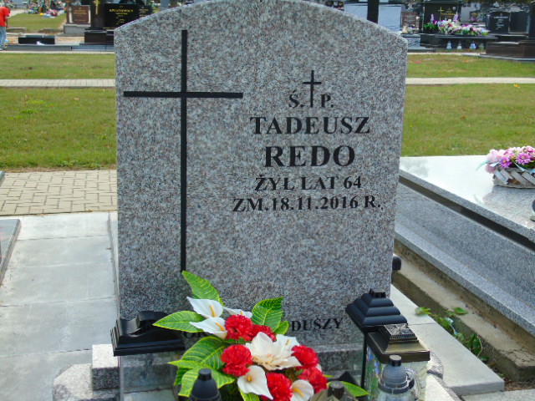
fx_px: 711
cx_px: 268
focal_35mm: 46
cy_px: 200
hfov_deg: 41.2
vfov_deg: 31.5
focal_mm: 8.2
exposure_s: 1/125
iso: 80
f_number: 4.1
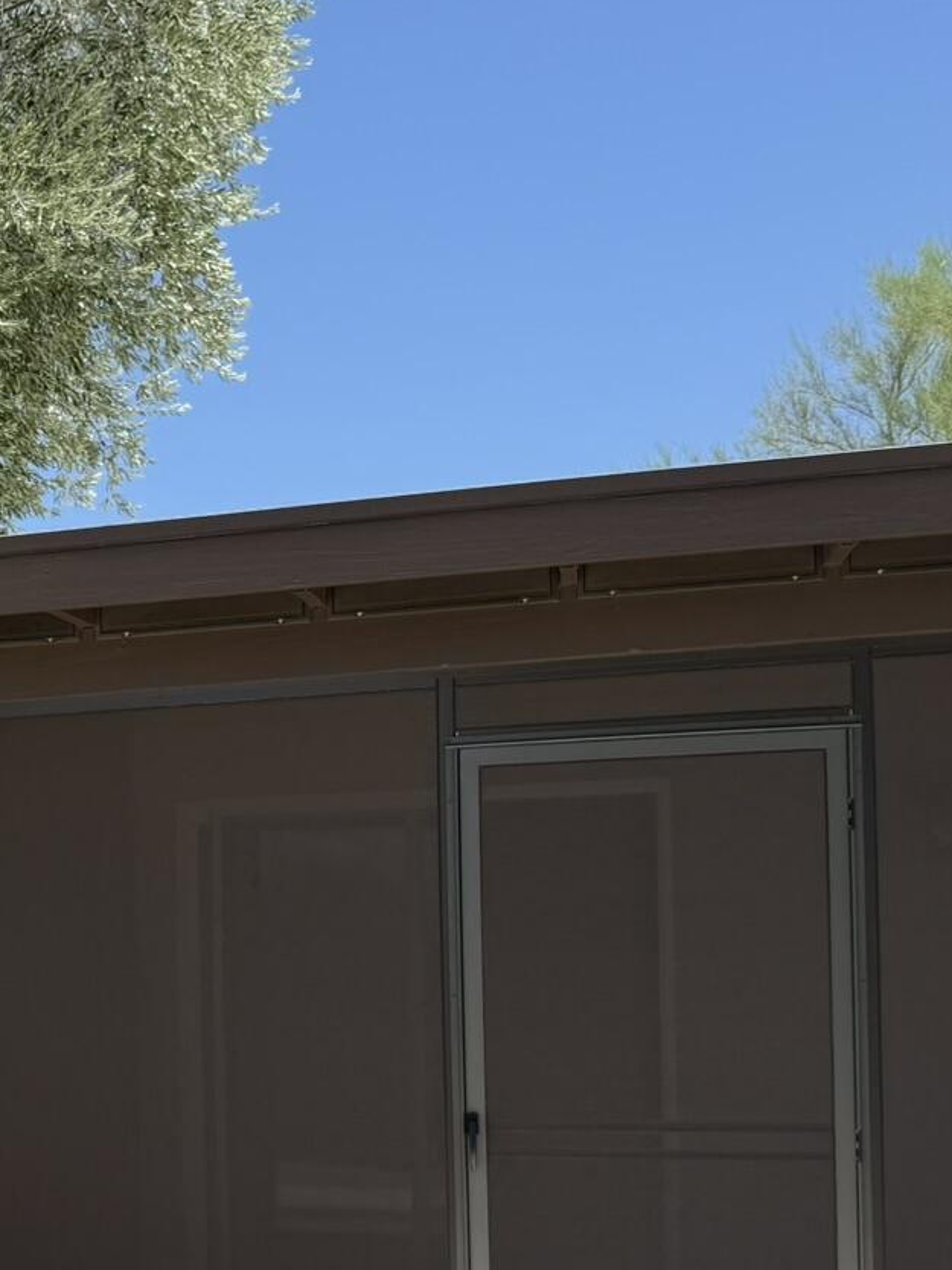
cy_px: 928
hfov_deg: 22.5
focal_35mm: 59
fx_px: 2163
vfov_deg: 32.2
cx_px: -244
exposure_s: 1/3425
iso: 80
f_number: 1.78
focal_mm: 6.76
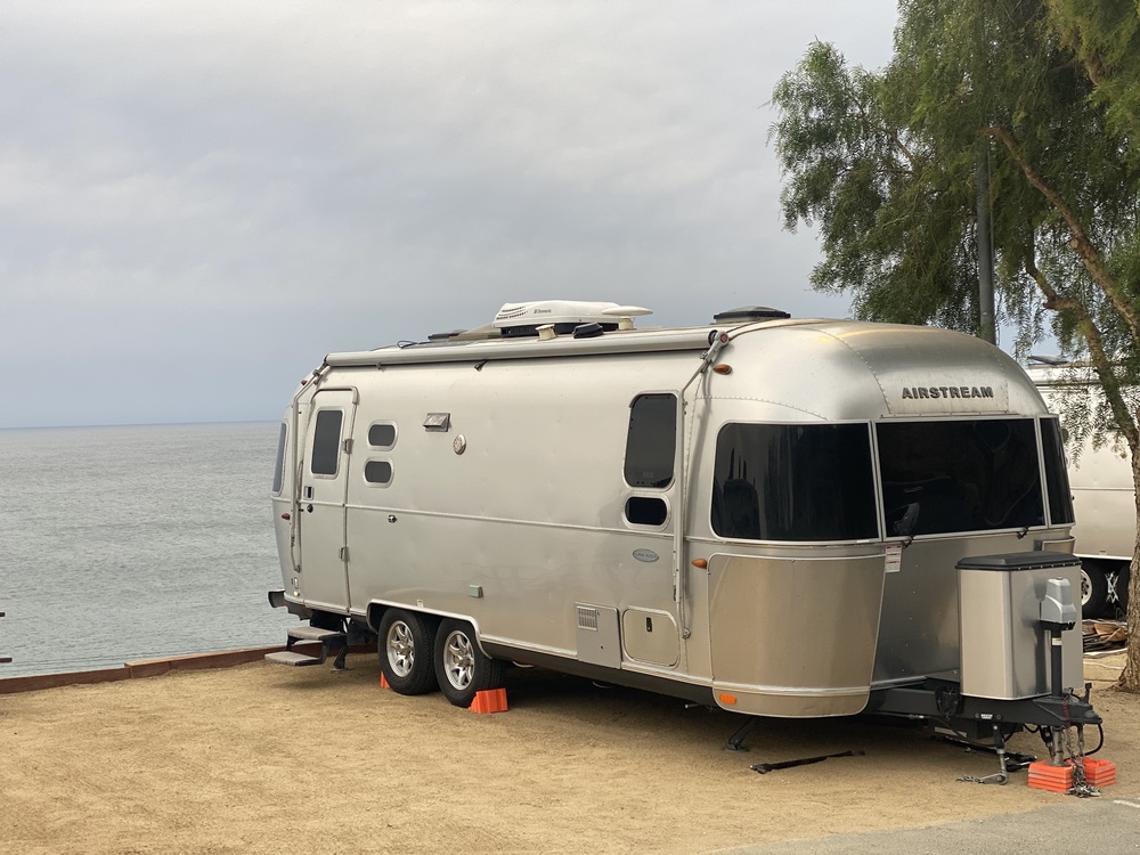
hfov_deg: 36.8
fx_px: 1713
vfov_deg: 28.0
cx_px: 570
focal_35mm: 52
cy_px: 428
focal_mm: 6
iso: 40
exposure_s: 1/120
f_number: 2
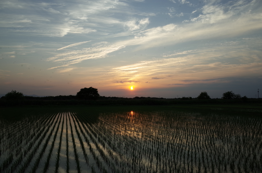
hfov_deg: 65.6
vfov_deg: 46.2
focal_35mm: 28
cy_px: 86
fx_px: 203
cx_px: 131
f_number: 4
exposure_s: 1/640
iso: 100
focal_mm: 18.3
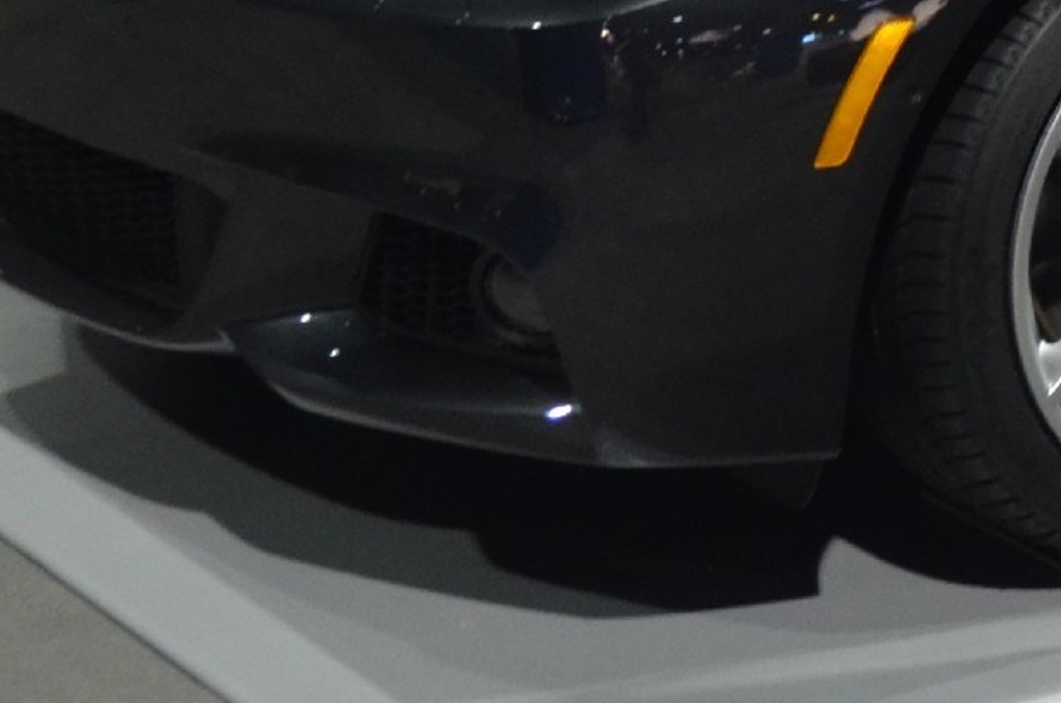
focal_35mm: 146
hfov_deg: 13.1
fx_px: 4294
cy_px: -389
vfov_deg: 9.1
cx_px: 1728
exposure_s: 1/40
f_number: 2.8
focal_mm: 24
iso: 1600
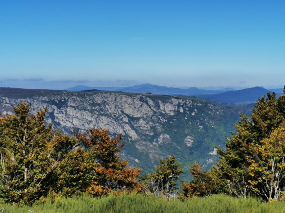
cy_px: 106
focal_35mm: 80
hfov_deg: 24.4
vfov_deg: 18.4
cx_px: 142
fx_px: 659
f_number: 1.8
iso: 50
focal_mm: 5.58
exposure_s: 1/5848
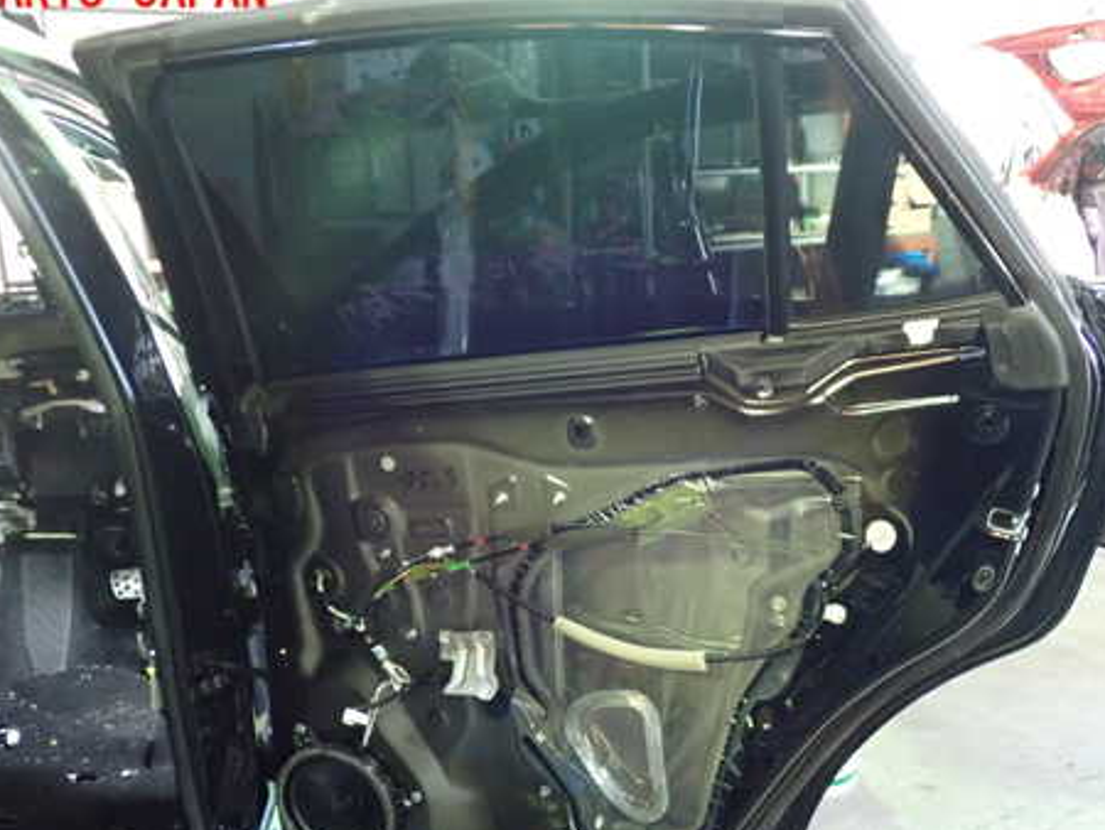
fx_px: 1278
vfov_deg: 35.8
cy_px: 513
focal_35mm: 40
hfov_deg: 46.8
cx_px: 557
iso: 800
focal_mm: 5.4
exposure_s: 1/20
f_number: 2.3
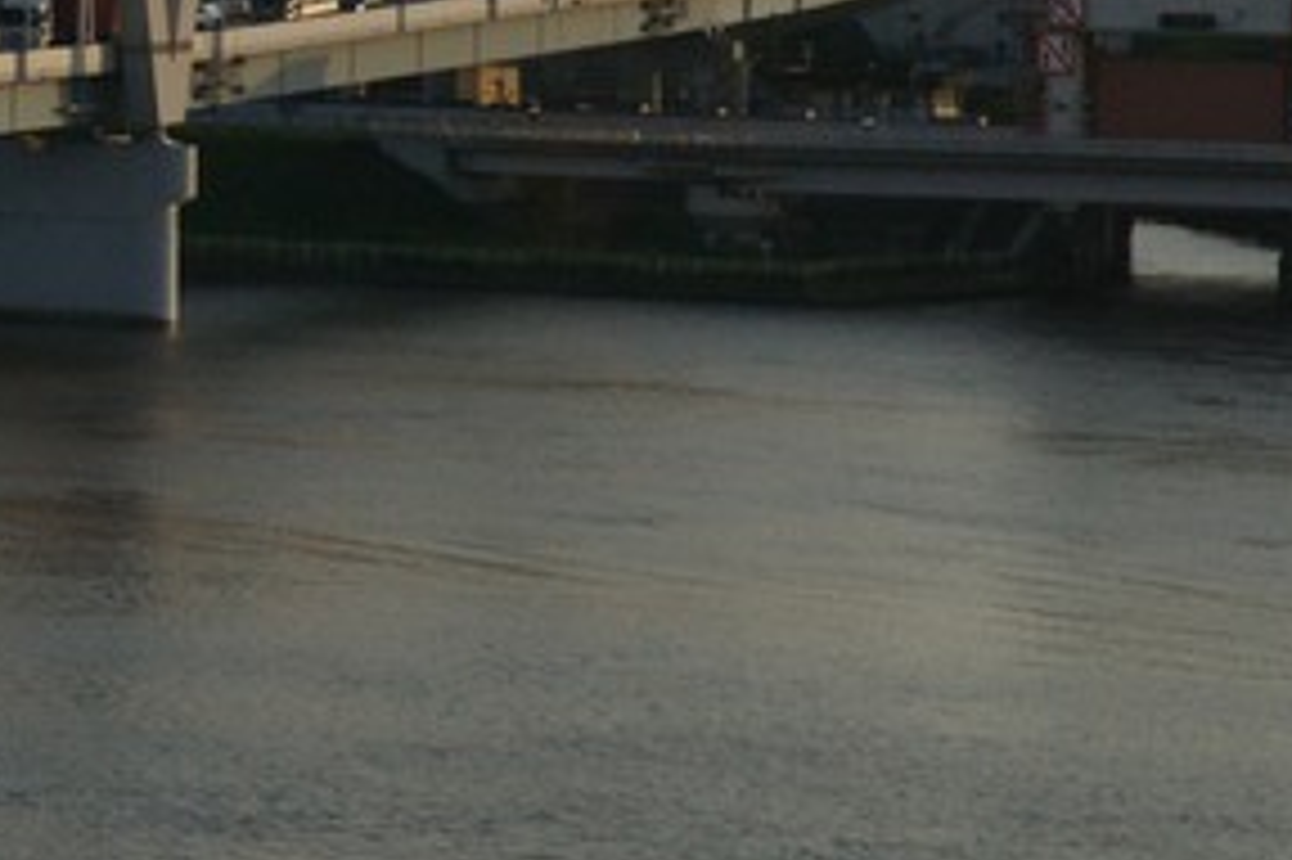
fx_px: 8644
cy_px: -329
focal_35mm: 241
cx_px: -1114
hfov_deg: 8.2
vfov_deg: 5.7
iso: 400
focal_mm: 60
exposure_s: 1/125
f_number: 8
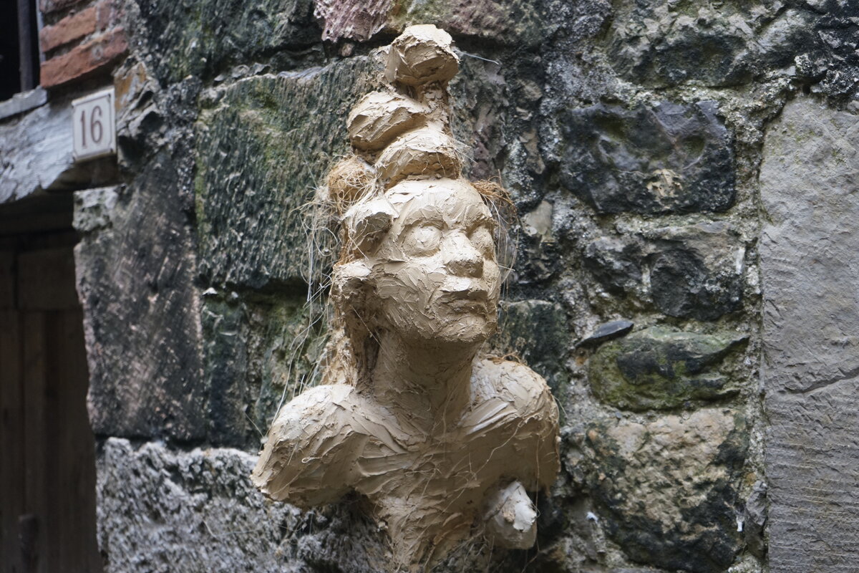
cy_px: 286
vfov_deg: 19.5
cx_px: 430
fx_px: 1670
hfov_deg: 28.8
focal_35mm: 70
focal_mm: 70
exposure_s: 1/160
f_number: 5.6
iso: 1250
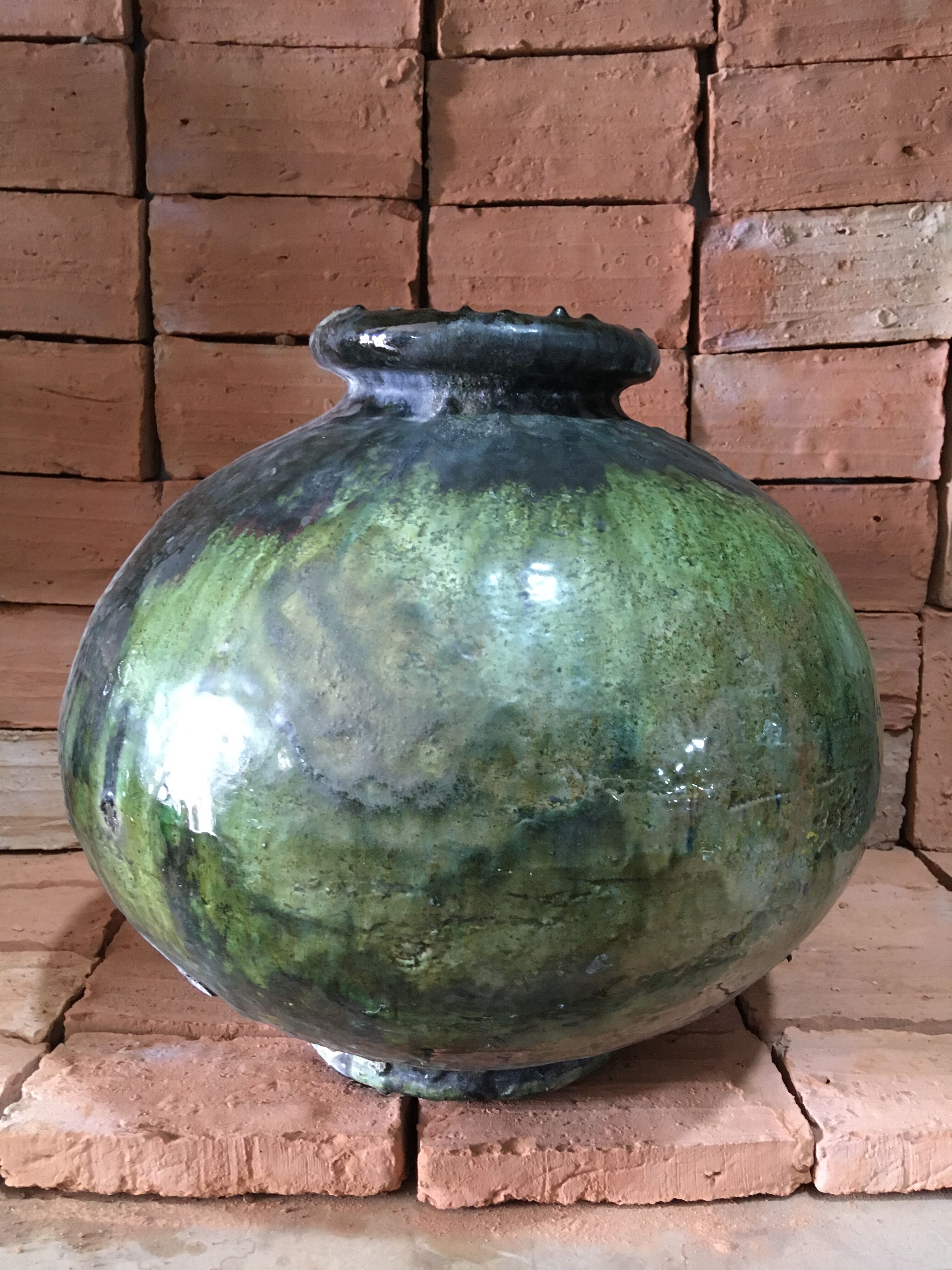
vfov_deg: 61.7
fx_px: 1063
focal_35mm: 29
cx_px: 476
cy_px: 635
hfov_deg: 48.2
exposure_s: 1/20
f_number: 2.2
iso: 200
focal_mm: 4.15
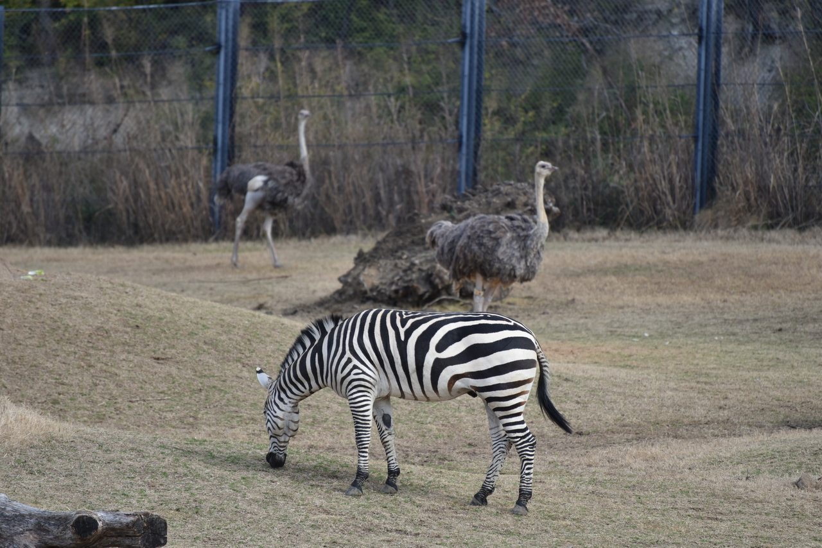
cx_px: 411
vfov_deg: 4.9
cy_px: 274
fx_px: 6394
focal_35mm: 280
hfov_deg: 7.4
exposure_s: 1/640
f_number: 5.6
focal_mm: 280
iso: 320
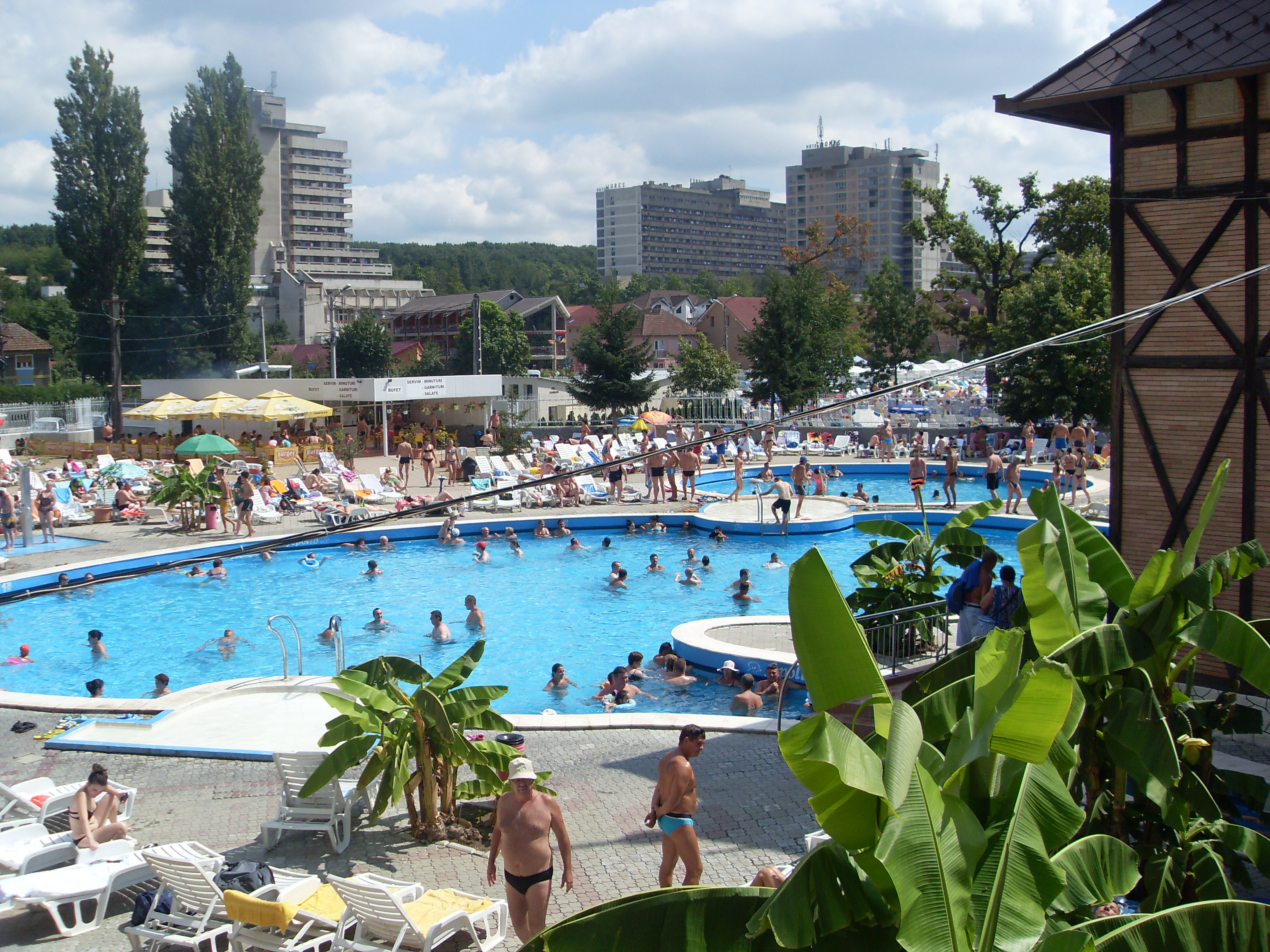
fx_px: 1357
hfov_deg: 50.1
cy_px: 476
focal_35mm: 37
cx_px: 635
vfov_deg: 38.7
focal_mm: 6.3
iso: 80
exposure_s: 1/350
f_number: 7
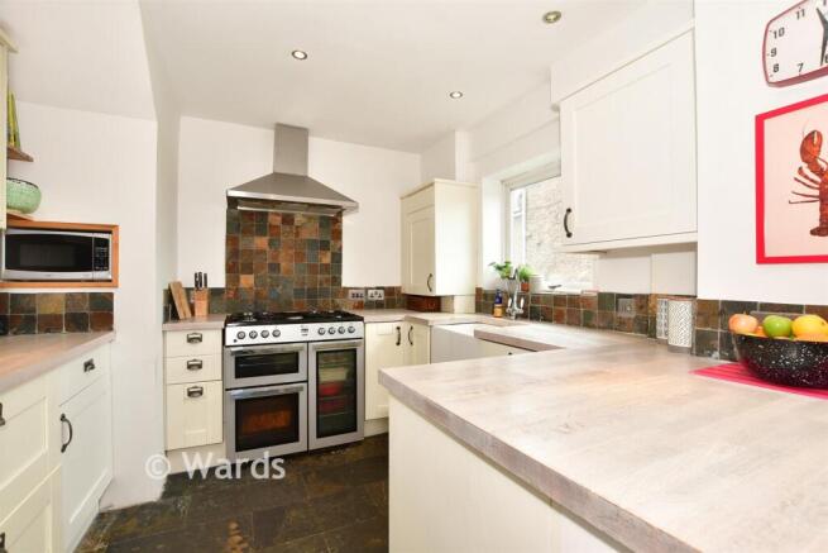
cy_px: 276
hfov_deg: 100.4
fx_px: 345
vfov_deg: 77.4
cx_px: 414
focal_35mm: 15
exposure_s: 1/30
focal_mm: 10
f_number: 5.6
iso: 200
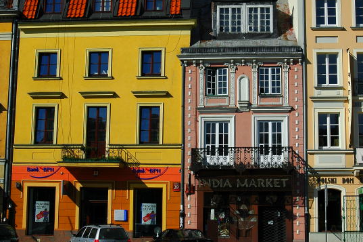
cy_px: 85
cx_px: 205
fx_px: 766
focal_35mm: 76
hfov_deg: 26.6
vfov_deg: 17.9
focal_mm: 34
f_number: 8
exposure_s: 1/250
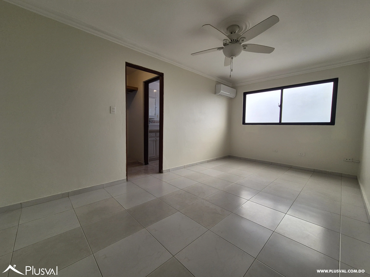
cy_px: 138
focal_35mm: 13
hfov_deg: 106.2
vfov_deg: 89.9
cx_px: 185
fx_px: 139
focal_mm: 2.2
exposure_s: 1/120
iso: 64
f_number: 2.2
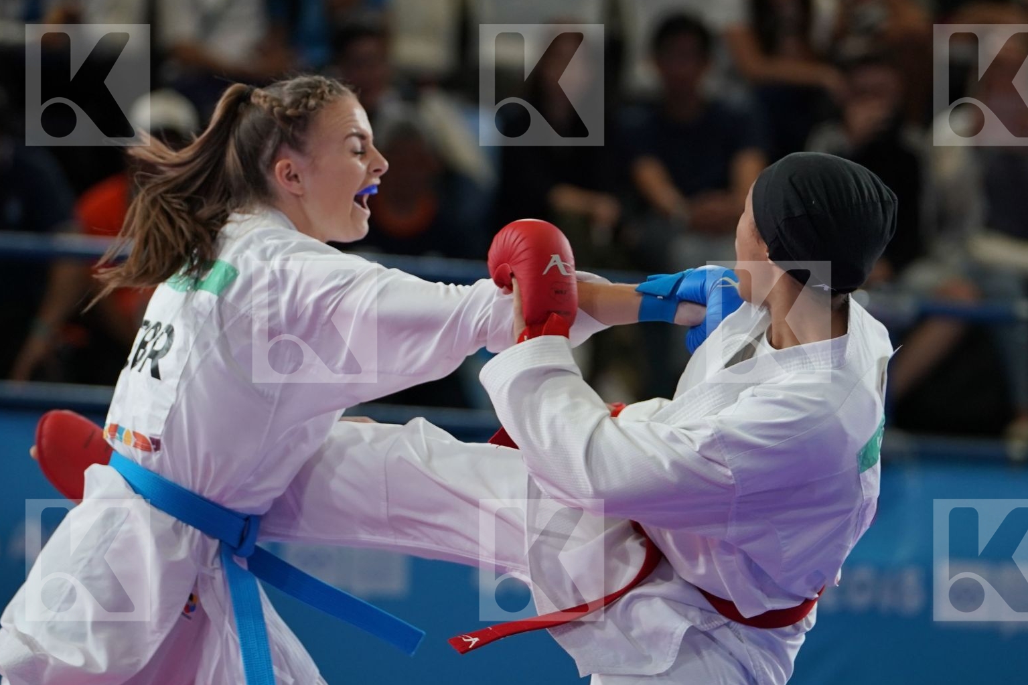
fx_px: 8137
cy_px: 322
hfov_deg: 7.2
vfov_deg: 4.8
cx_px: 542
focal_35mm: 285
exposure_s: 1/1000
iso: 1000
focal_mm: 162
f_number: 2.8
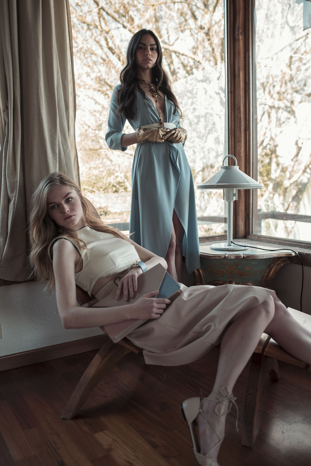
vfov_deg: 54.4
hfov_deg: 37.9
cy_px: 233
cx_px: 156
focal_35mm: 35
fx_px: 453
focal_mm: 35
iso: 200
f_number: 2.8
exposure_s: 1/160
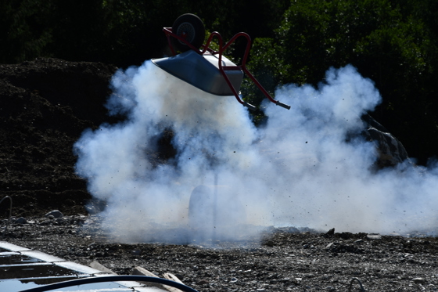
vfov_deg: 7.5
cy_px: 146
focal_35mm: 183
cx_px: 219
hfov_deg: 11.2
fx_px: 2226
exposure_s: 1/500
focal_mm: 122
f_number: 11
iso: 100
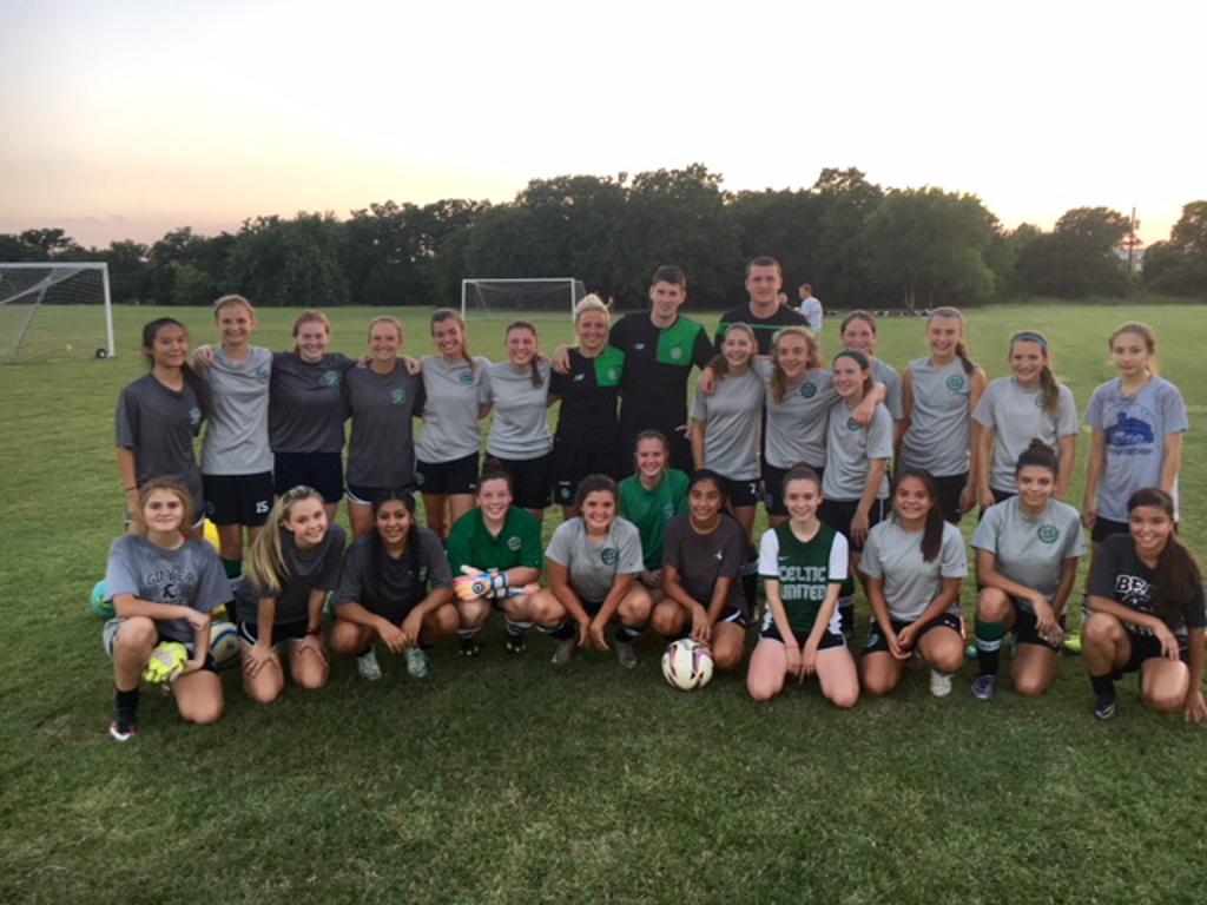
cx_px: 604
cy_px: 452
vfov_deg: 48.2
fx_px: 1011
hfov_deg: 61.7
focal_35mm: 29
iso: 32
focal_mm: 4.15
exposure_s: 1/60
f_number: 2.2
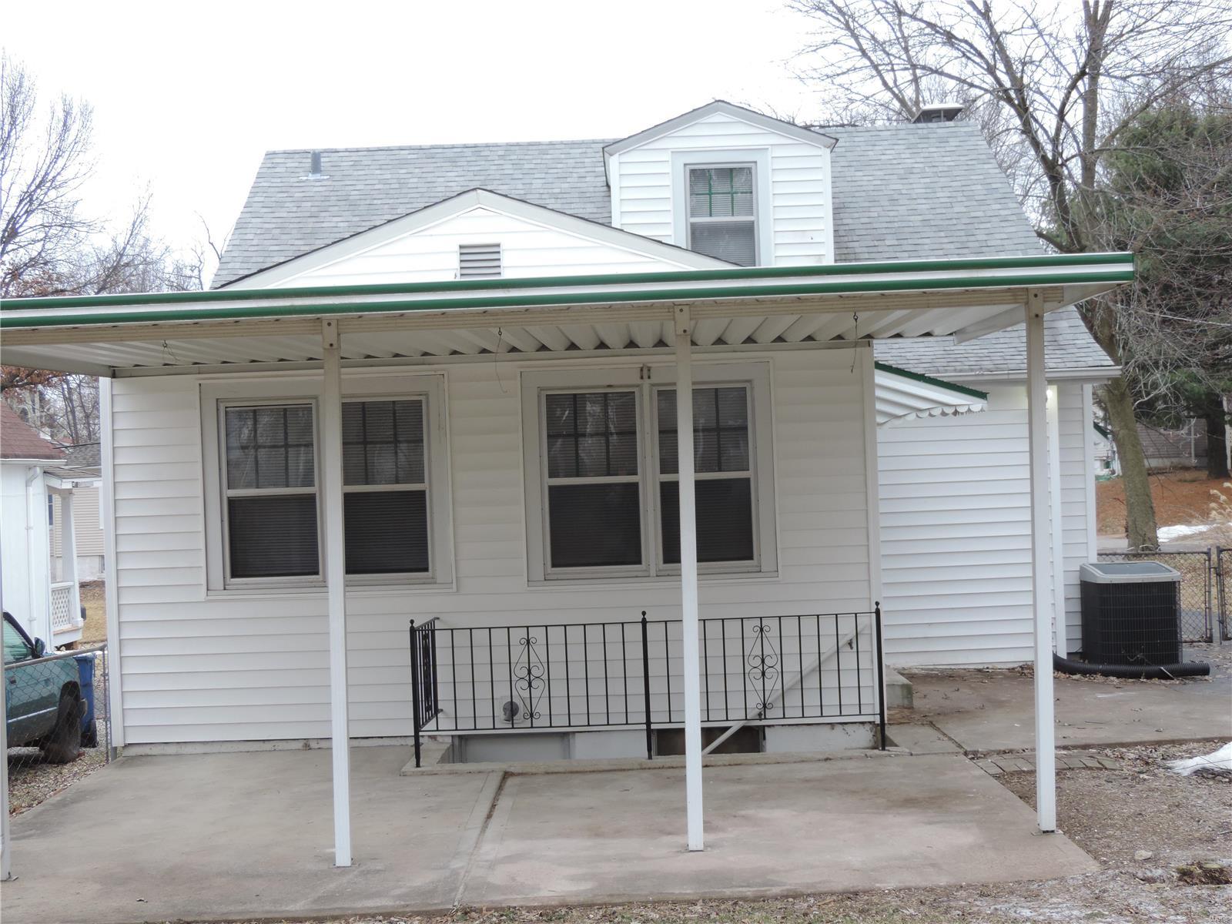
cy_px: 462
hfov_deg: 40.4
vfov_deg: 30.9
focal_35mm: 47
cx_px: 616
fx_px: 1673
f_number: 3.5
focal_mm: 8.3
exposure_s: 1/60
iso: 80
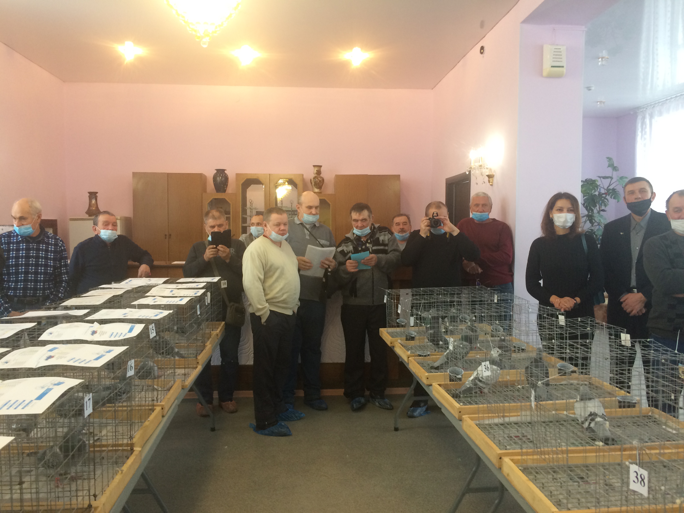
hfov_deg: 61.7
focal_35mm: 29
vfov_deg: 48.2
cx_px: 342
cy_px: 256
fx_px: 573
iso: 125
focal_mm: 4.15
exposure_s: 1/33
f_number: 2.2
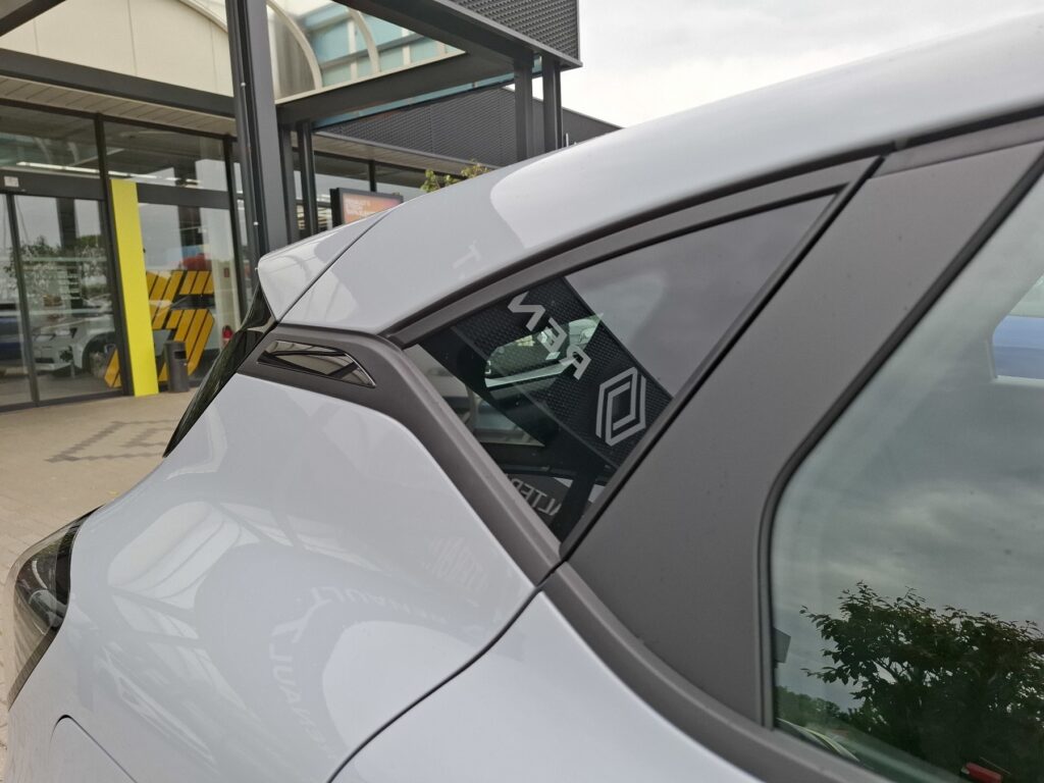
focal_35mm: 23
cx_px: 522
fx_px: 694
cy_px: 392
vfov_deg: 58.9
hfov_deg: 73.9
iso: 50
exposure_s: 1/918
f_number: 1.8
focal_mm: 5.54
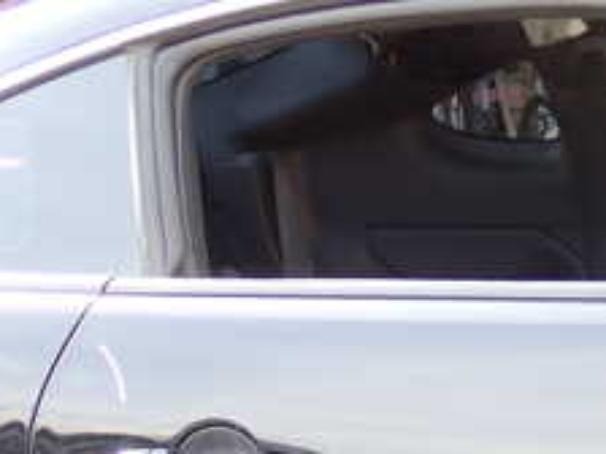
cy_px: 522
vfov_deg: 11.6
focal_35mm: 126
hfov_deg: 15.0
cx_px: 766
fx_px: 2206
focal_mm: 8.4
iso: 125
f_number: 3.1
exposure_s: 1/100
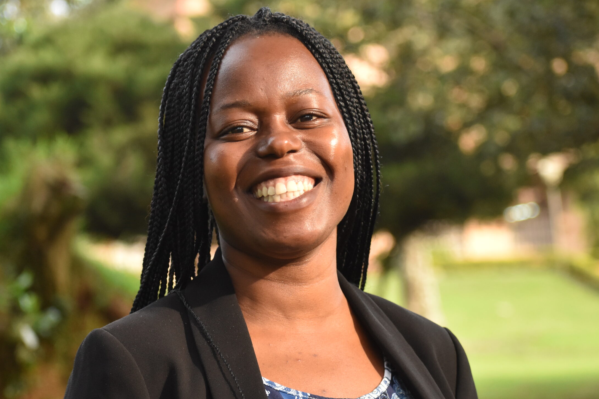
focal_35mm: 138
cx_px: 291
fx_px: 2296
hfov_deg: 14.9
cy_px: 212
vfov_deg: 9.9
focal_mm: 78
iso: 1600
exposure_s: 1/400
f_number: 5
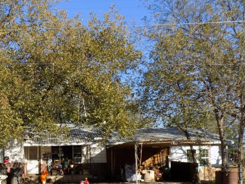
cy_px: 159
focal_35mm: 42
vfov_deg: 32.9
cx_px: 55
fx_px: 297
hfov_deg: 43.1
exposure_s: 1/640
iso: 80
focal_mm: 4
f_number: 3.1
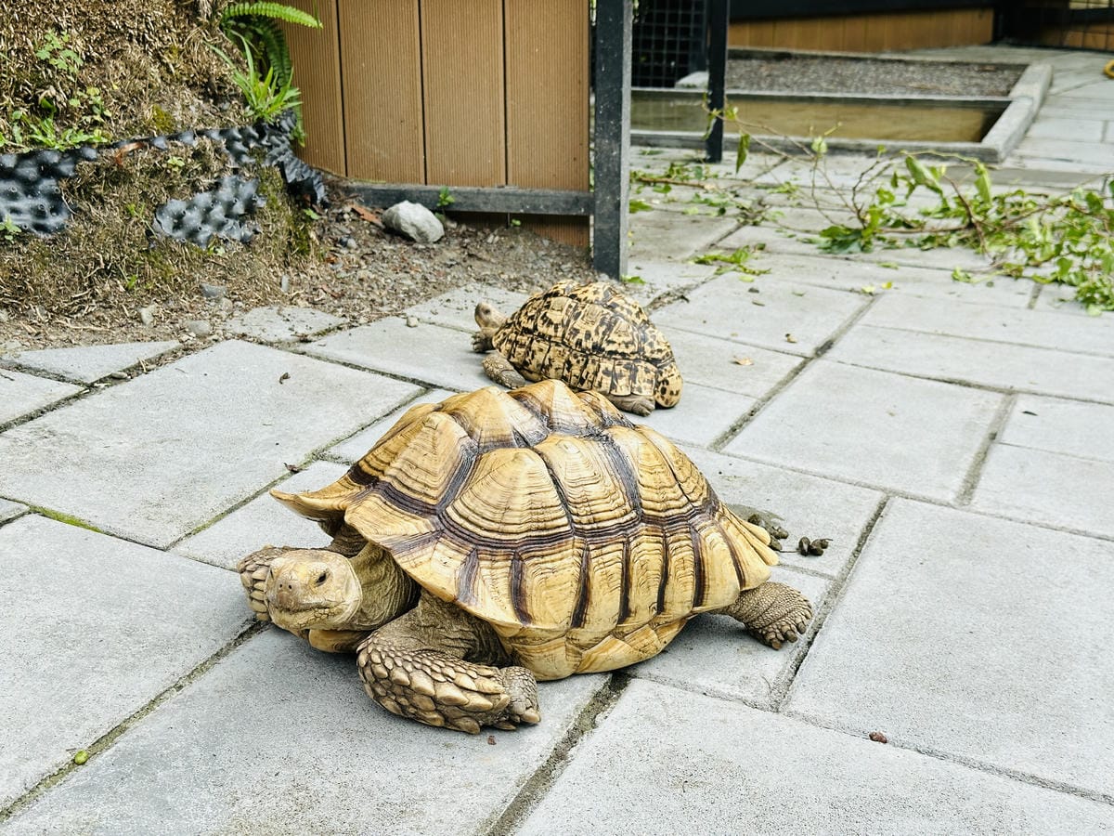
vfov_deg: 30.3
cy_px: 418
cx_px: 557
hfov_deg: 39.7
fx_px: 1545
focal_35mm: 48
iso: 64
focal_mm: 6.86
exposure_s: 1/1120
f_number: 1.78
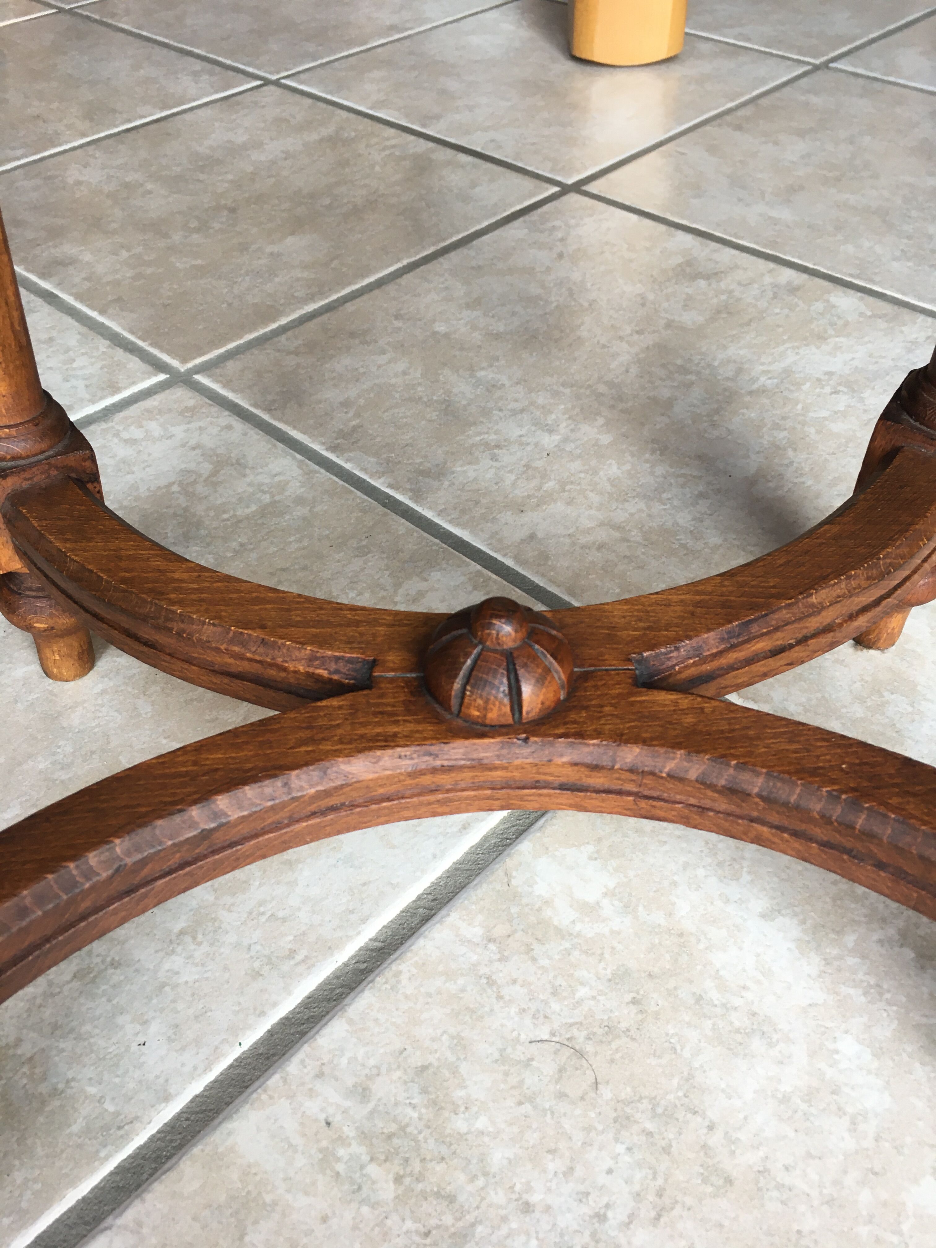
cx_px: 468
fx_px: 1046
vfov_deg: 61.7
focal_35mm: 29
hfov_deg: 48.2
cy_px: 624
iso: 25
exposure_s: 1/33
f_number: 2.2
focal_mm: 4.15
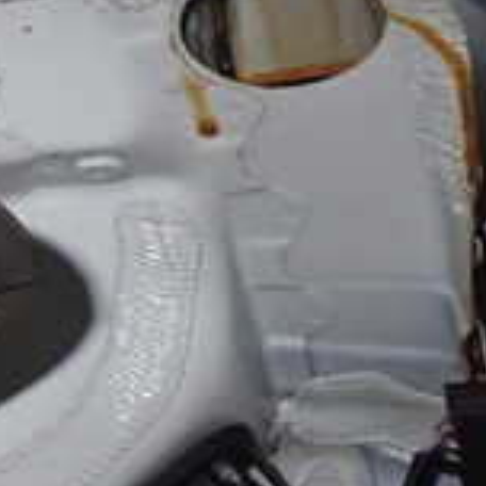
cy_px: -137
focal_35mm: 105
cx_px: -441
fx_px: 1668
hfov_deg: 14.3
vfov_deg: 15.8
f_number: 6.3
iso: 500
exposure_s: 1/30
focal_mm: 5.4
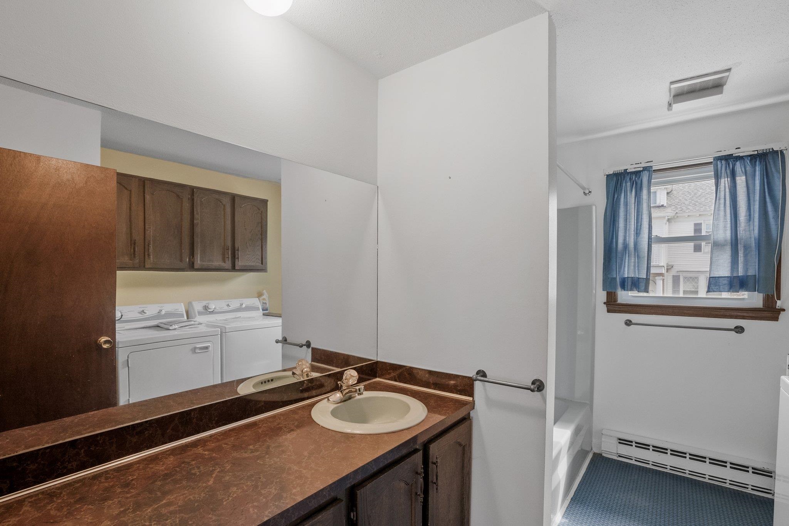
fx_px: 351
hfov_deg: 96.7
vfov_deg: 73.8
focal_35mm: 16
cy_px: 263
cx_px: 394
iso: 800
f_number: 8
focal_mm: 16
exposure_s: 1/5
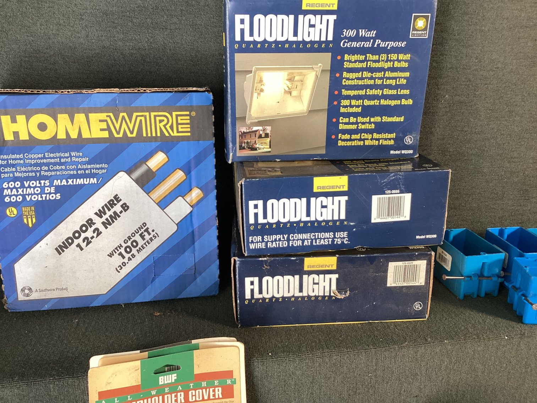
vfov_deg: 45.4
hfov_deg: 58.3
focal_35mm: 31
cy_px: 202
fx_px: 481
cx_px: 268
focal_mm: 3.3
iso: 100
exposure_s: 1/60
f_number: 2.4
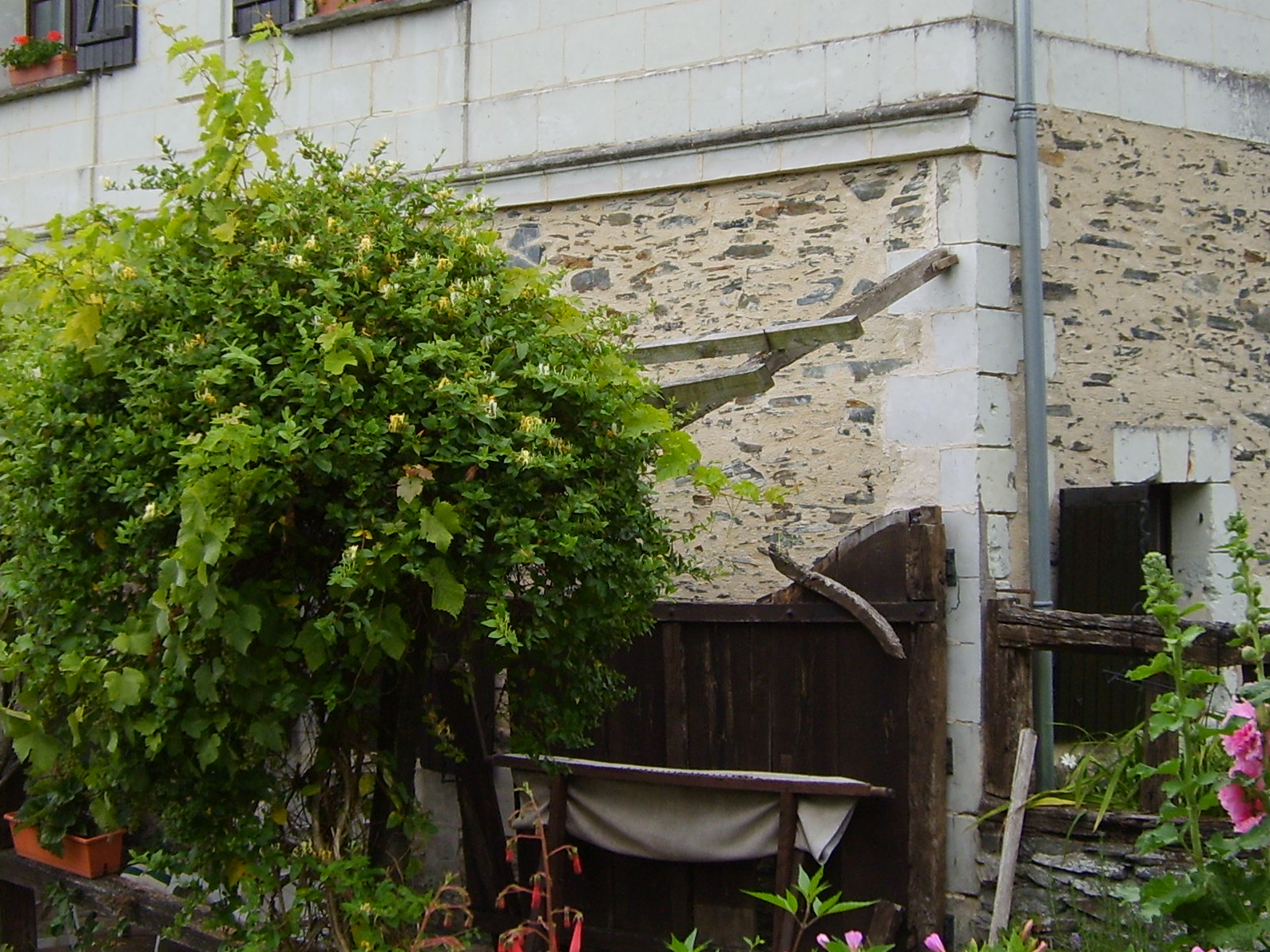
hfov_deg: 31.2
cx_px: 600
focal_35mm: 62
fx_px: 2274
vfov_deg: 23.6
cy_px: 349
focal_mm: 5.8
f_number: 2.8
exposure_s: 1/125
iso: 50
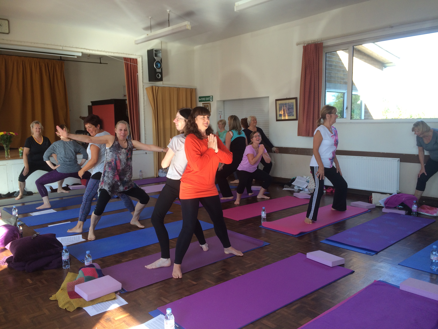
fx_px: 367
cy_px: 164
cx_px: 219
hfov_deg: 61.7
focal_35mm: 29
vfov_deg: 48.2
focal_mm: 4.15
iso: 40
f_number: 2.2
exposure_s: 1/100
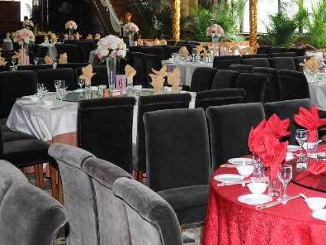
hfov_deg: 27.5
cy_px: 32
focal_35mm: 70
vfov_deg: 20.6
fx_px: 659
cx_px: 234
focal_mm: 24
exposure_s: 1/60
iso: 500
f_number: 6.3
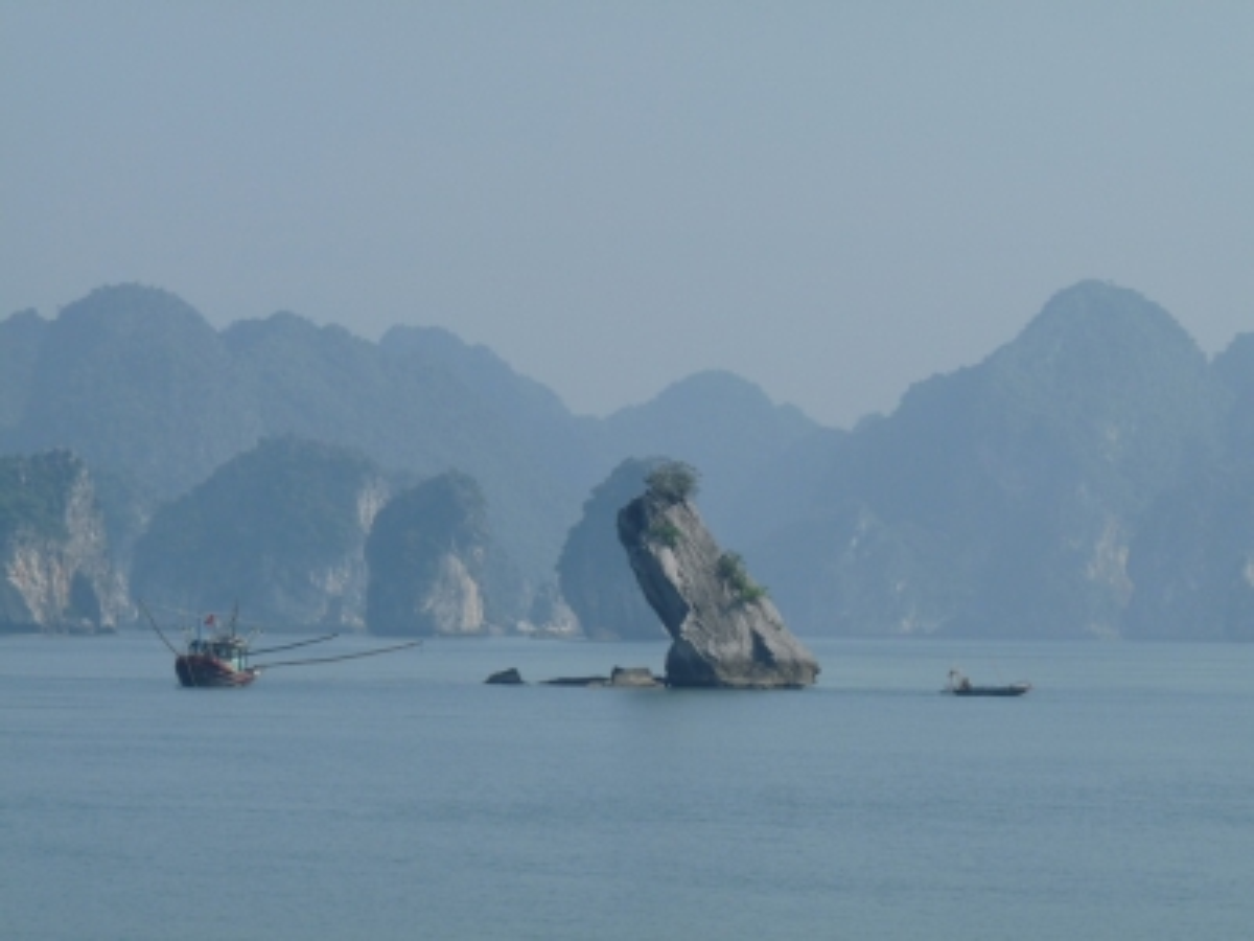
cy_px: 470
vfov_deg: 7.2
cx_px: 627
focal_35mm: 205
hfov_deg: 9.7
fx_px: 7426
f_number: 7.1
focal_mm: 36.4
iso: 100
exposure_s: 1/400
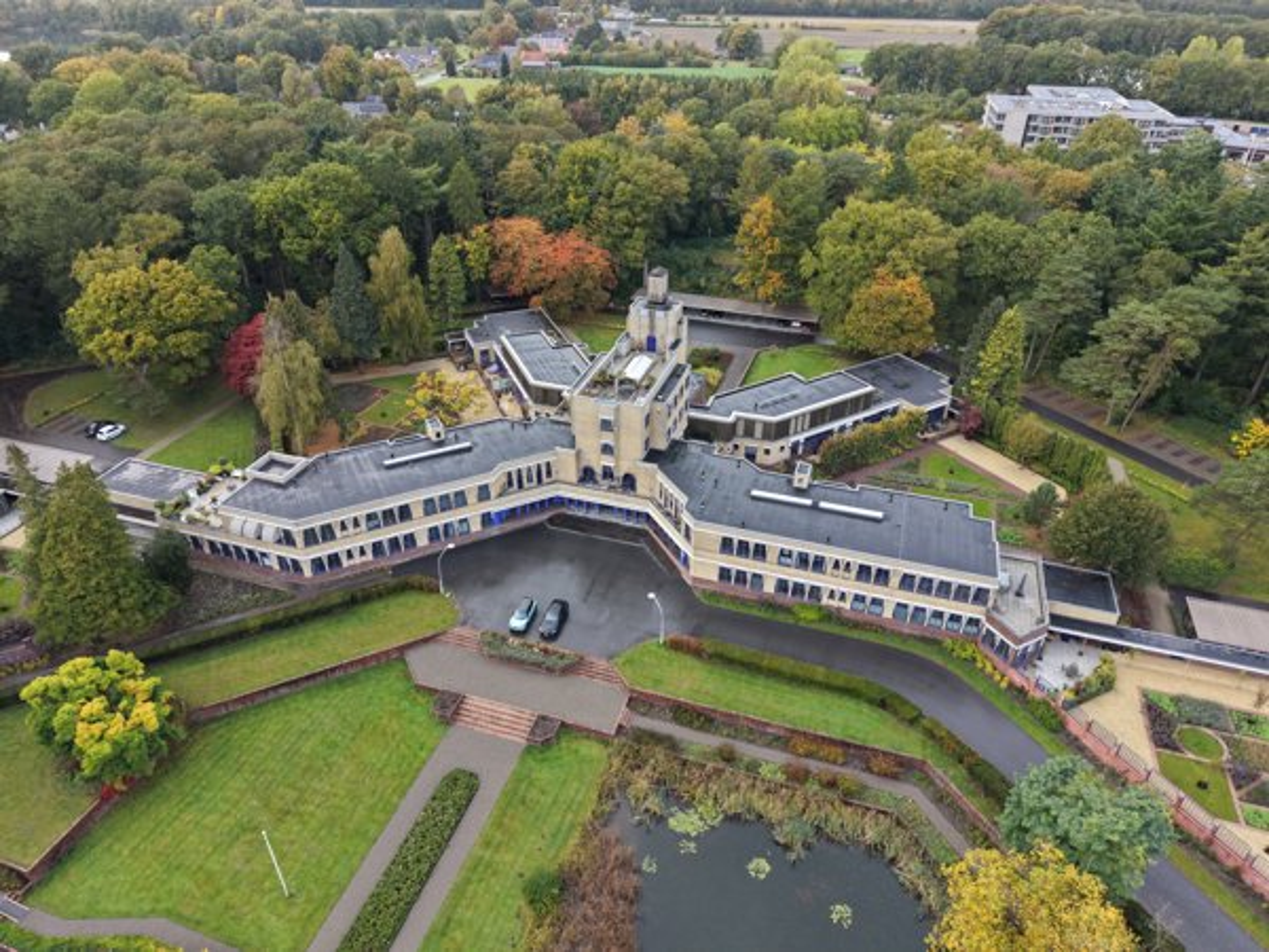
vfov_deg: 56.8
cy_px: 476
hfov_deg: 71.6
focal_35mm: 24
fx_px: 880
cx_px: 634
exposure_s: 1/250
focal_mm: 8.67
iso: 150
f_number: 1.8
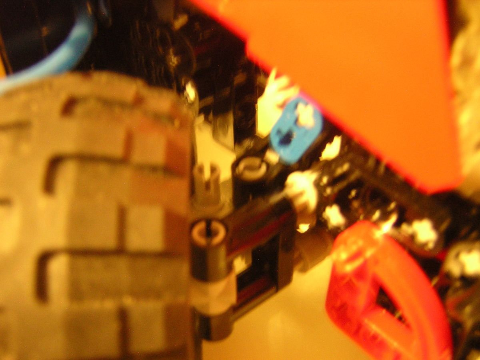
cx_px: 240
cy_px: 180
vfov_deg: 39.7
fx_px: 499
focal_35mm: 36
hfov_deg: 51.4
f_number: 2.6
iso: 400
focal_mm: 4.7
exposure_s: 1.74
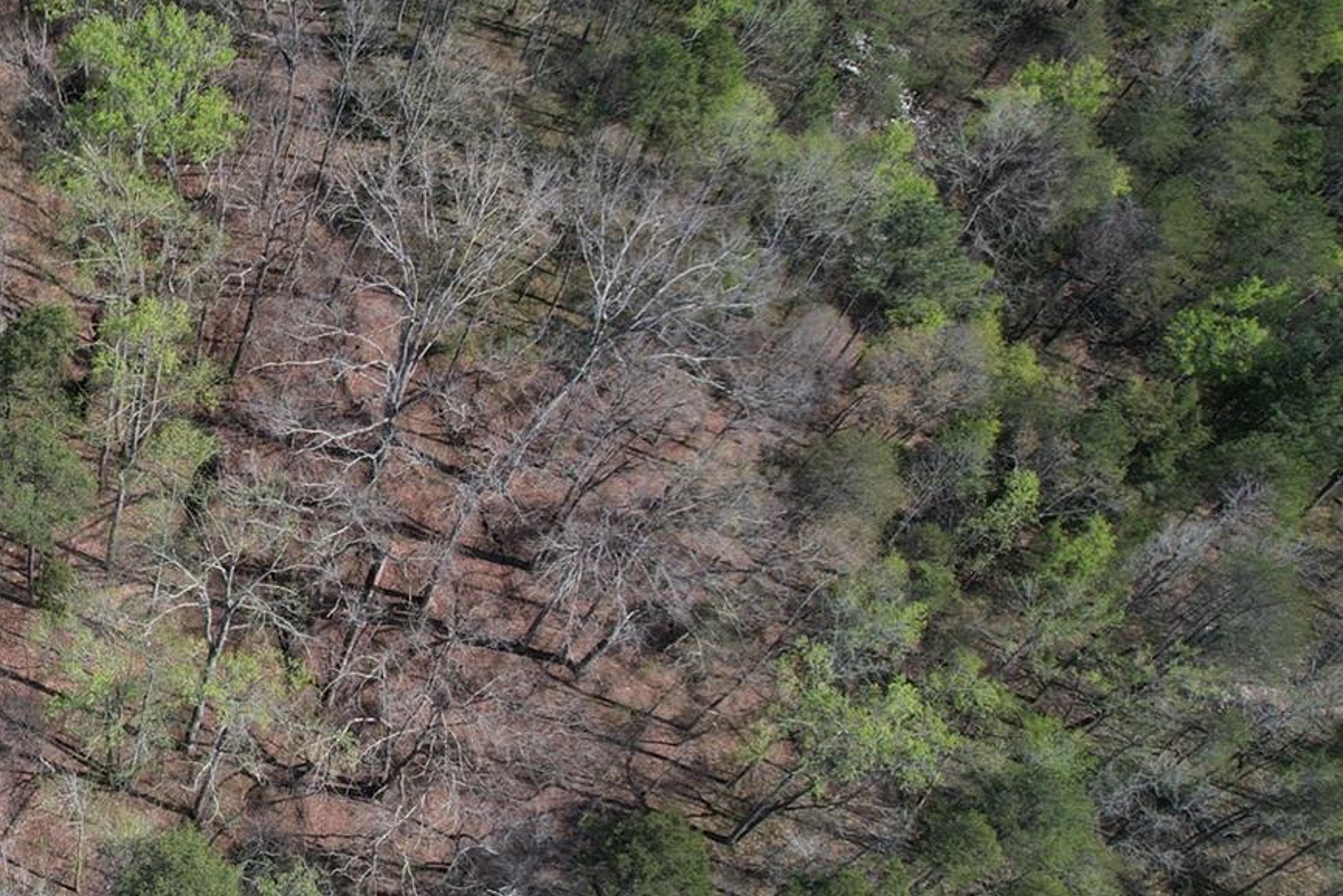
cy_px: 401
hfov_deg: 33.7
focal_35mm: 52
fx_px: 1940
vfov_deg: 26.0
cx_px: -95
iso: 100
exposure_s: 1/1250
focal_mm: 8.38
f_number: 2.8
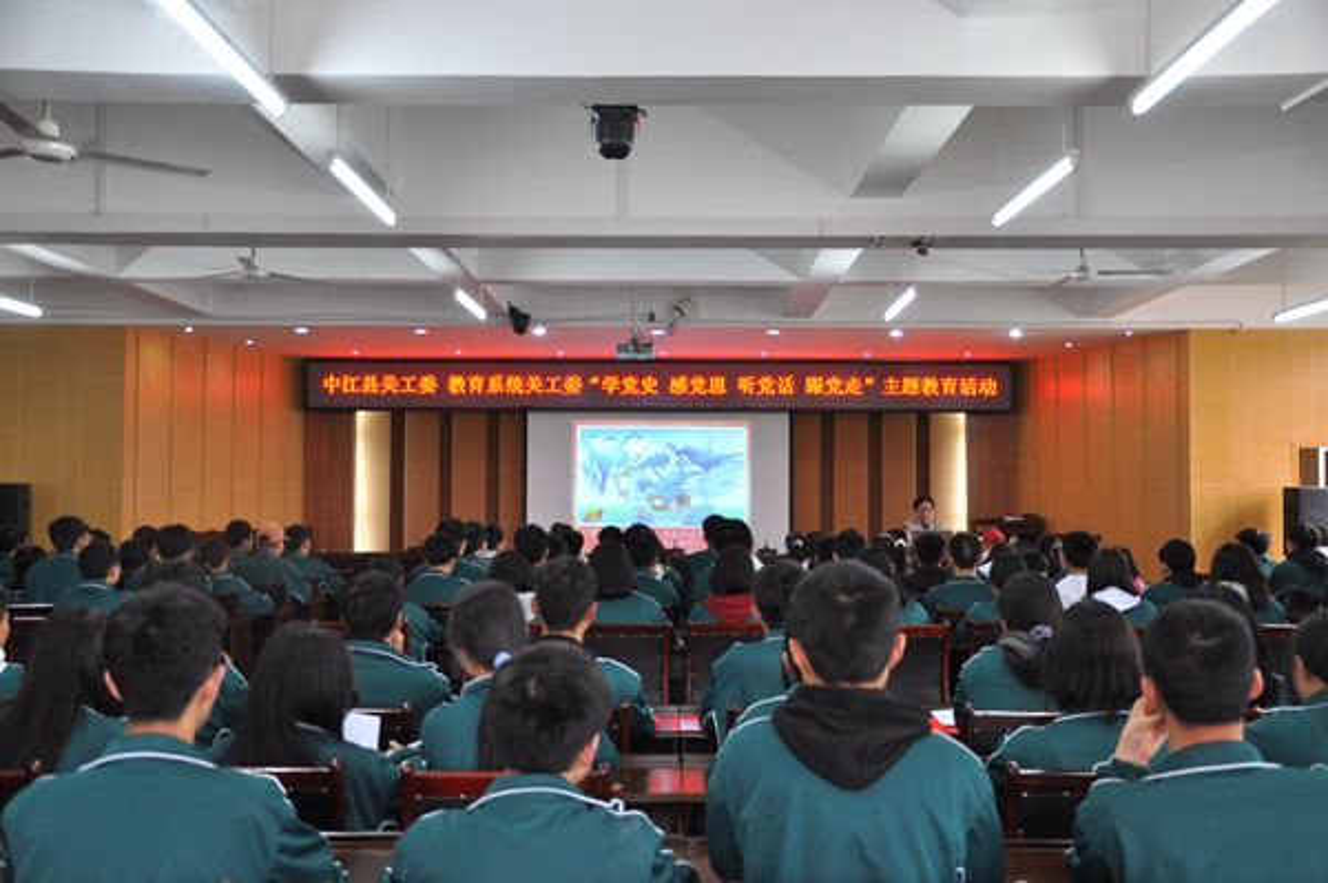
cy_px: 442
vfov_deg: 35.4
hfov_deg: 51.3
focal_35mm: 38
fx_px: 1382
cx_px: 664
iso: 400
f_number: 4.5
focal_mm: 25
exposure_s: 1/20
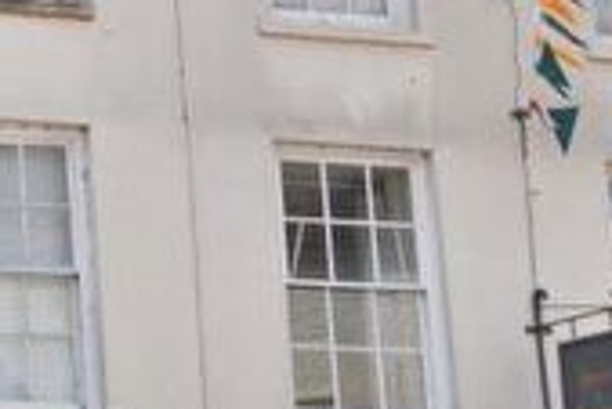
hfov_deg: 15.5
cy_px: 212
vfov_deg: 11.1
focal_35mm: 124
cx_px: -246
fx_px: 2110
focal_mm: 20
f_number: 8
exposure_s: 1/250
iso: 100
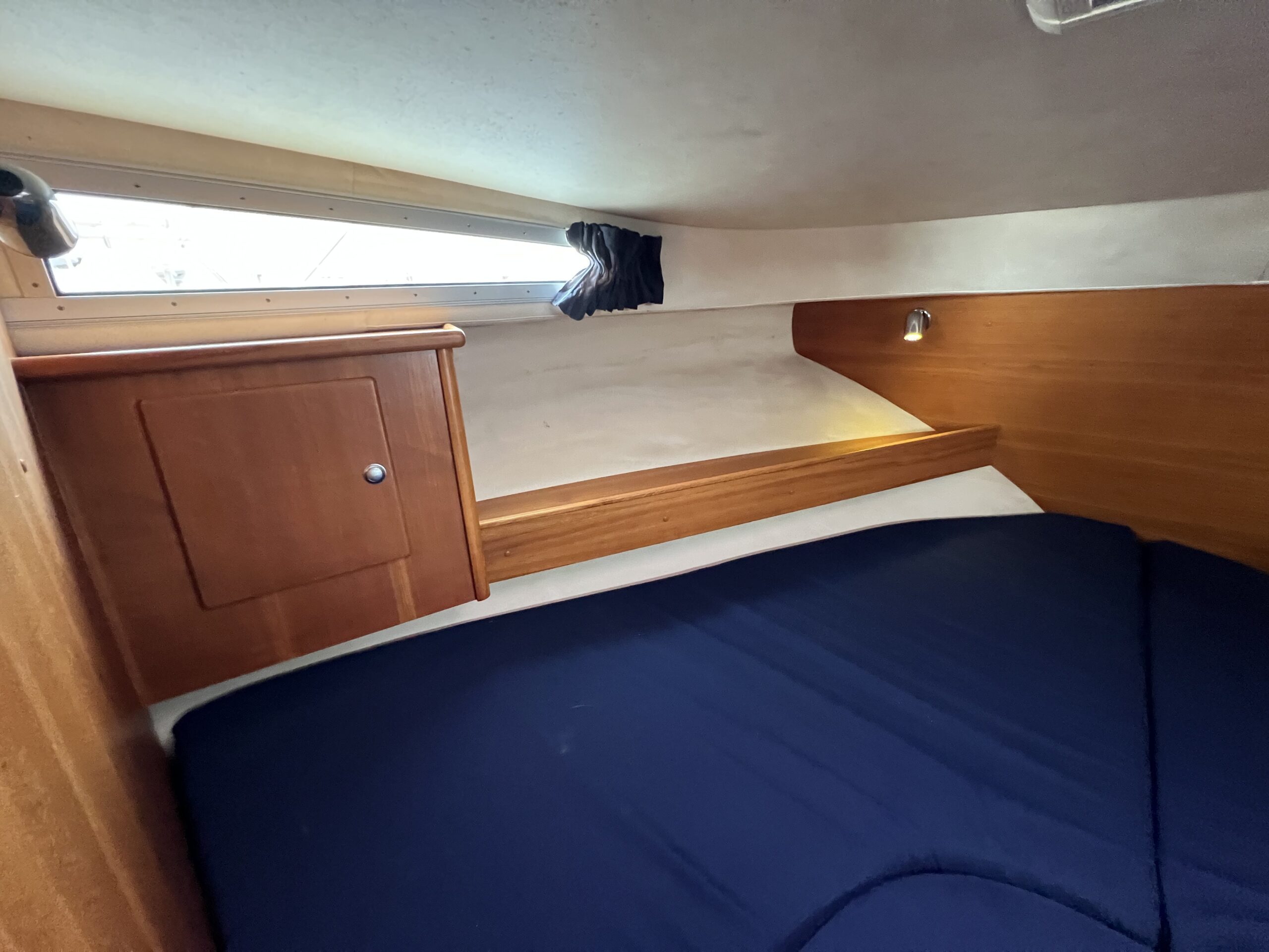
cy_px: 476
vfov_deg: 89.9
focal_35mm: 13
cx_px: 634
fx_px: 477
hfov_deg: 106.2
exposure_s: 1/60
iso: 800
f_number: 1.8
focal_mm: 1.57
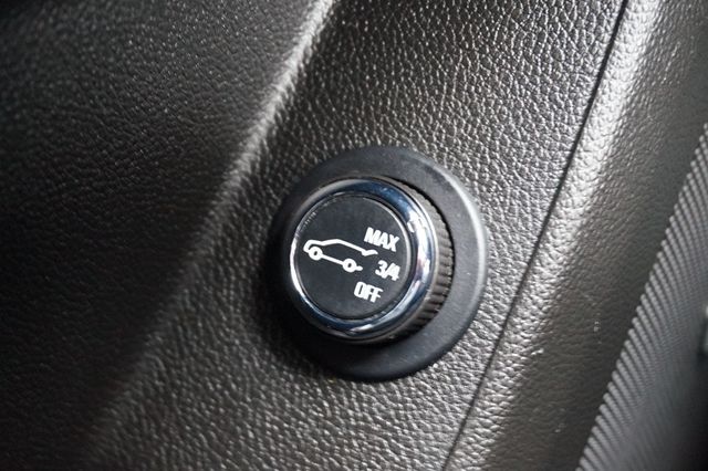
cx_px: 354
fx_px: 1091
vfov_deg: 24.4
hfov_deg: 36.0
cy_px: 236
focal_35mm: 56
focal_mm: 37
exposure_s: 1/15
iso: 3200
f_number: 5.6
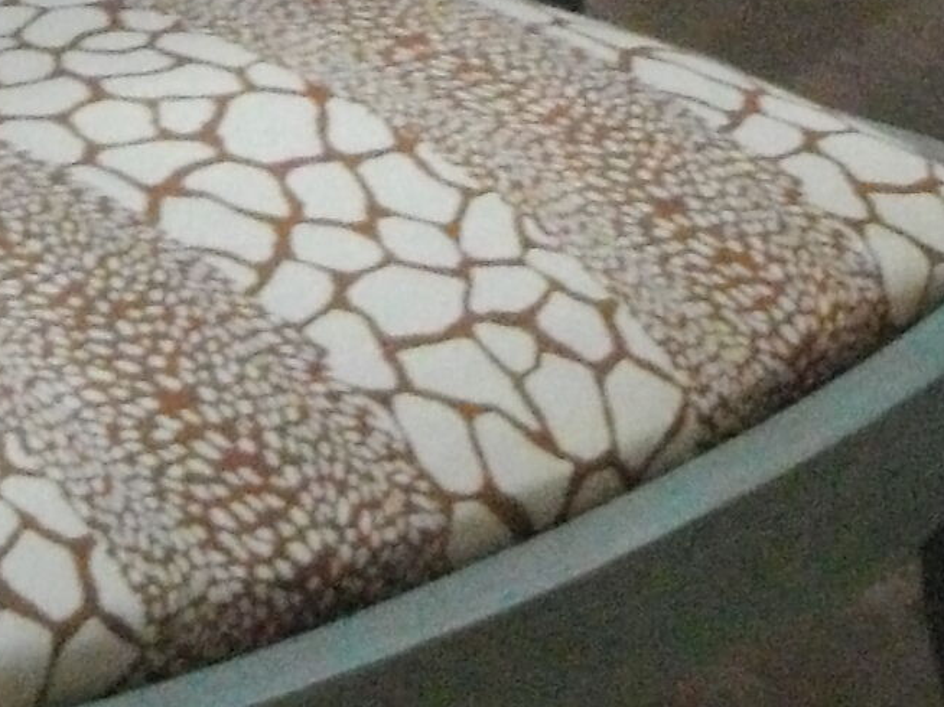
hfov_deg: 11.4
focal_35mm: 173
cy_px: -366
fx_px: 4716
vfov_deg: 8.4
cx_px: 372
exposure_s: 1/50
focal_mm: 5.7
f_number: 2.9
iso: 669
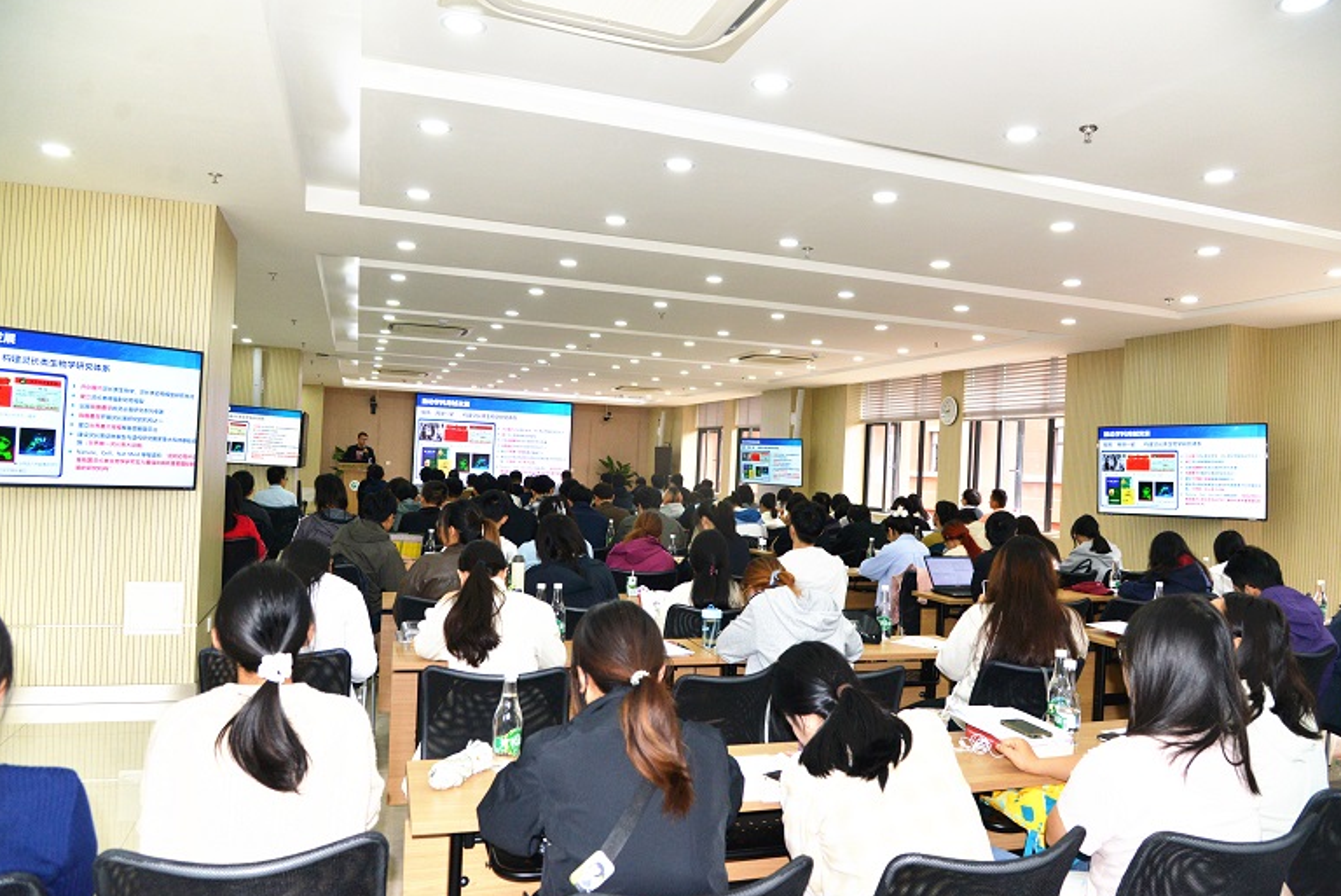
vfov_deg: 51.3
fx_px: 932
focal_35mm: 25
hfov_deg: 71.5
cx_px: 690
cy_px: 461
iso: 800
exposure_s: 1/200
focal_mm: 24
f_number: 5
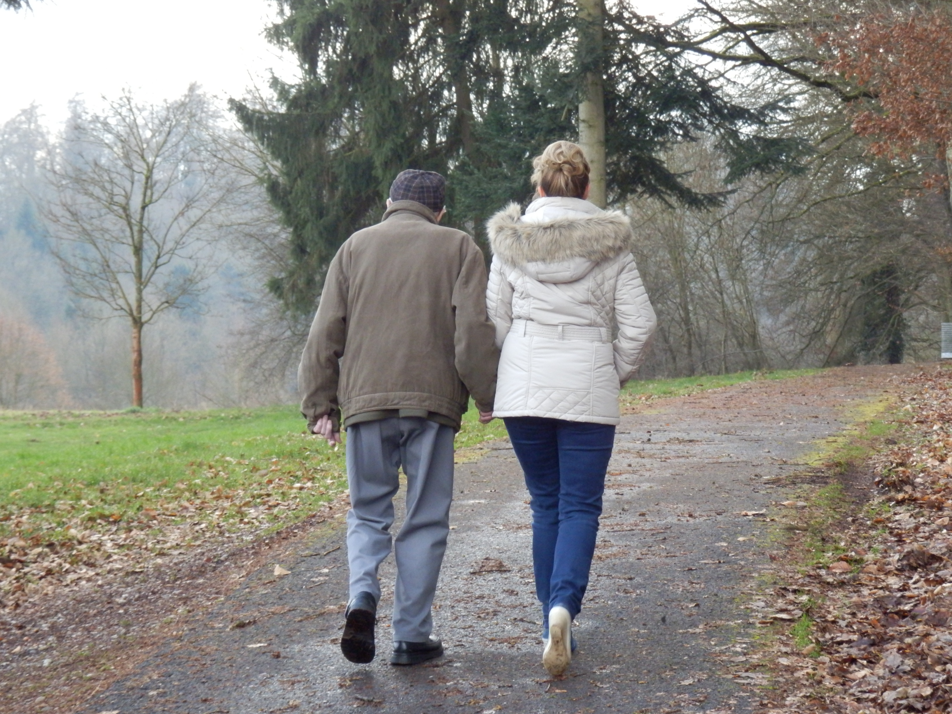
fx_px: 3850
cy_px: 357
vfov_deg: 10.6
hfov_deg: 14.1
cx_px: 476
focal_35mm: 140
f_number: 5.4
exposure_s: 1/160
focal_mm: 25.1
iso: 500
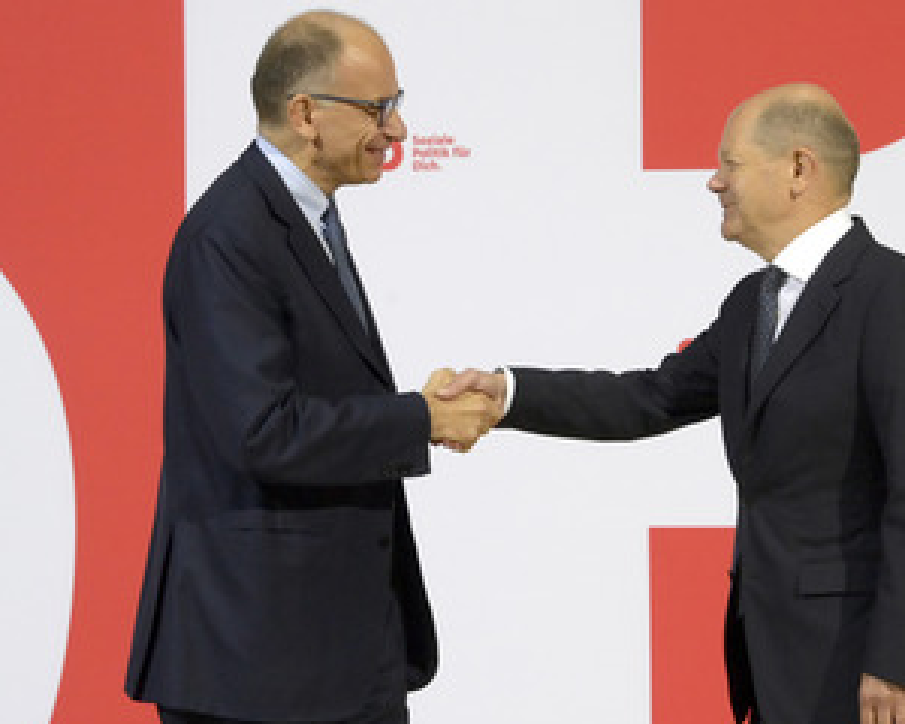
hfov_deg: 17.5
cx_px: 532
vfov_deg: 14.0
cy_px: 425
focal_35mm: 110
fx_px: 2946
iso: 4000
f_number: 6.3
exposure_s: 1/800
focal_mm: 78
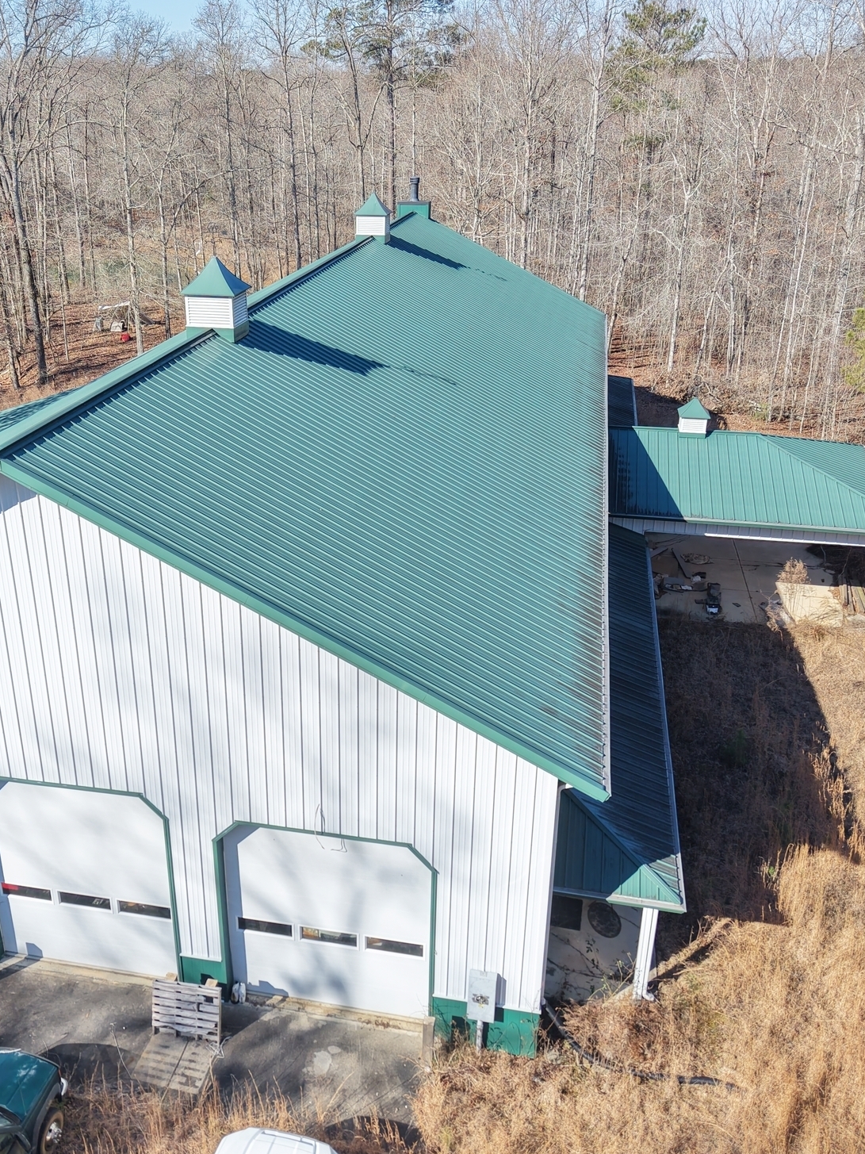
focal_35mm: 33
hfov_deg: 42.7
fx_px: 1100
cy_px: 571
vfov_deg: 55.4
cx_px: 346
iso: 380
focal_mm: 8.67
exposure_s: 1/2500
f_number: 1.8
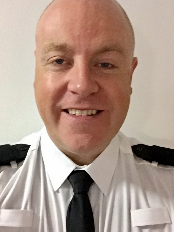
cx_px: 80
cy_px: 106
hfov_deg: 35.9
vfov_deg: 46.7
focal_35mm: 40
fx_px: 268
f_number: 2.2
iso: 500
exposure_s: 1/17
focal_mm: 2.65
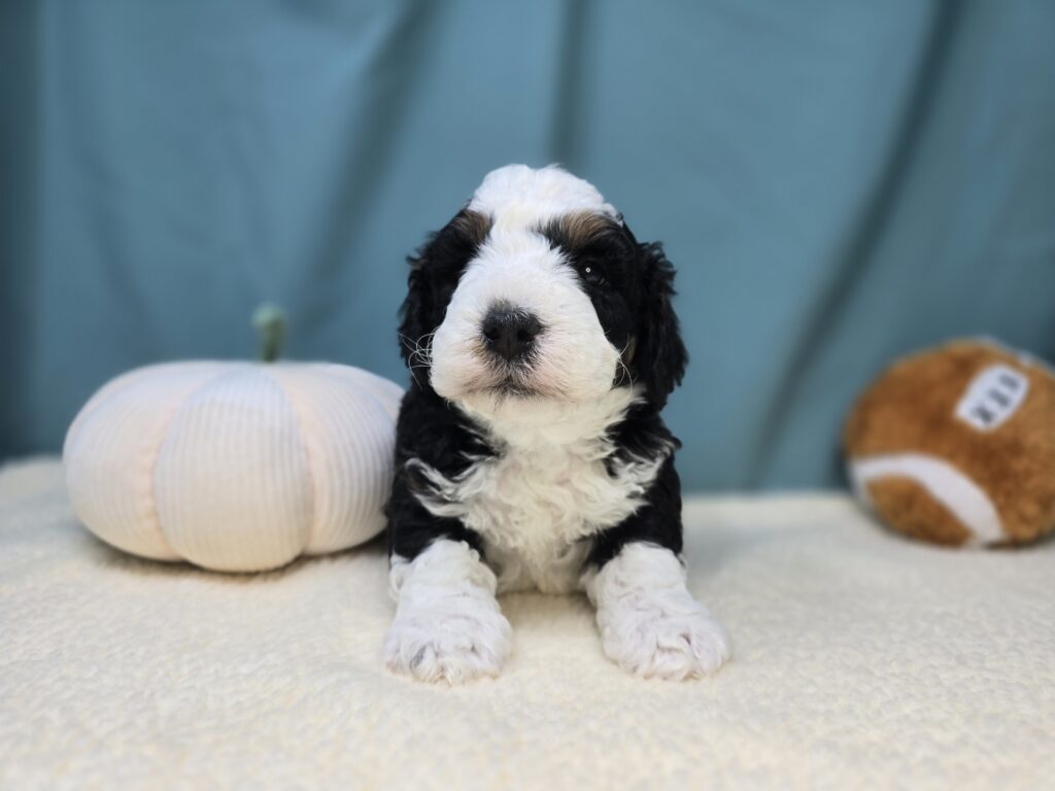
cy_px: 396
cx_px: 528
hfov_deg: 73.9
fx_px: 701
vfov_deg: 58.9
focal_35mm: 23
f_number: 1.7
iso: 50
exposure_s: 1/120
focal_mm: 6.3
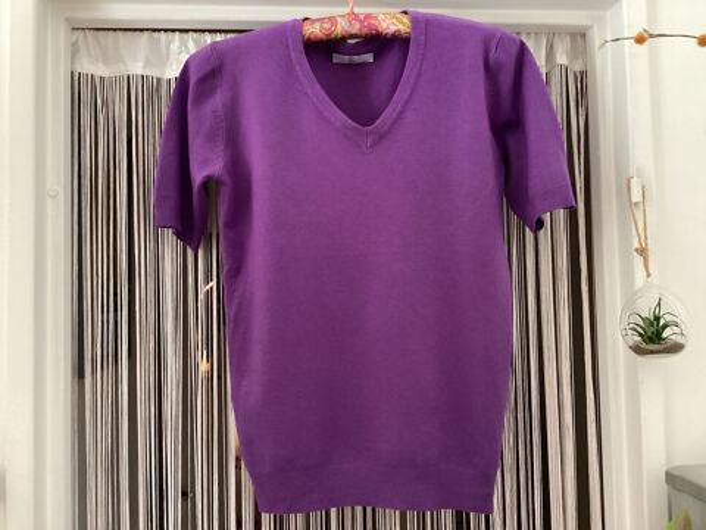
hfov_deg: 58.4
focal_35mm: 31
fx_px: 632
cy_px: 265
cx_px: 353
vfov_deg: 45.4
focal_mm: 3.3
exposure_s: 1/40
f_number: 2.4
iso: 400
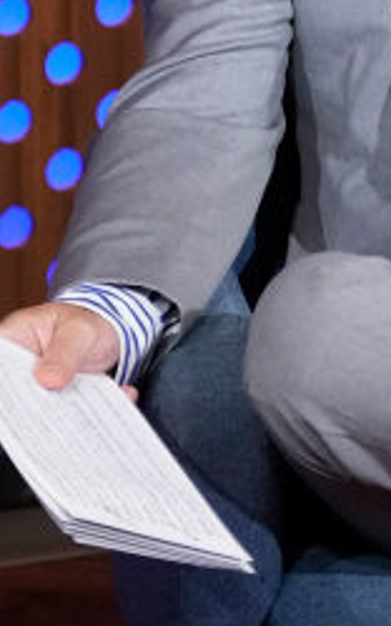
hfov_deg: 5.4
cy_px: 313
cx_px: 655
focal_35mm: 238
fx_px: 4062
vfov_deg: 8.8
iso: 4000
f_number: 2.8
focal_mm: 57
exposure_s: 1/160
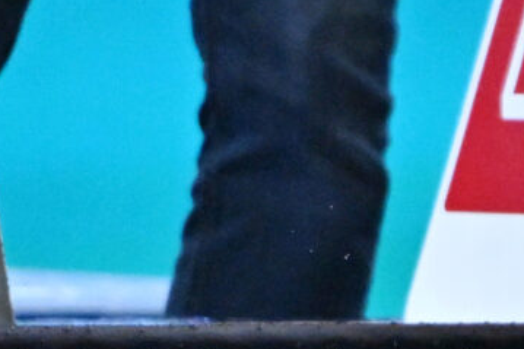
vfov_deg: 0.6
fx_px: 34014
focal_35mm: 2338
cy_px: 390
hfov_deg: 0.9
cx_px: 210
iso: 3200
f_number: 4
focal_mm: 560
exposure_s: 1/2000
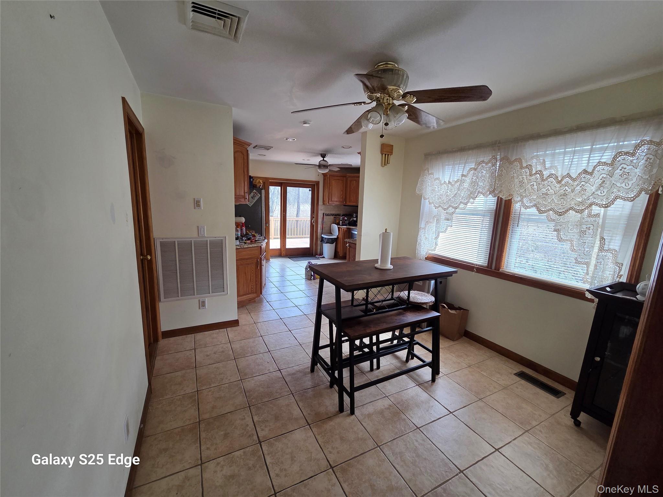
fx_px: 249
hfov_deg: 106.2
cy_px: 248
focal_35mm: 13
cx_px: 332
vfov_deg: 89.9
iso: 125
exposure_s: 1/120
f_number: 2.2
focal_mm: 2.2
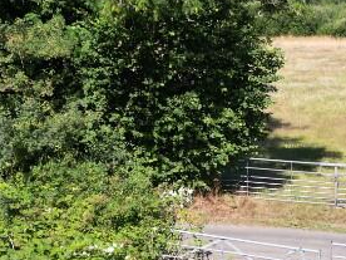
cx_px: 315
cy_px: 168
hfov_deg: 21.5
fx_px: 890
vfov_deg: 16.6
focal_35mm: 89
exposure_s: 1/2000
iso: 110
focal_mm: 6.72
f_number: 1.7
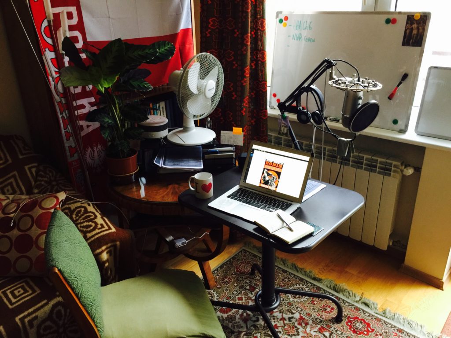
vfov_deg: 48.2
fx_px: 378
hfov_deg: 61.7
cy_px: 169
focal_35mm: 29
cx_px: 226
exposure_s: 1/17
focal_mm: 4.15
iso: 100
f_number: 2.2
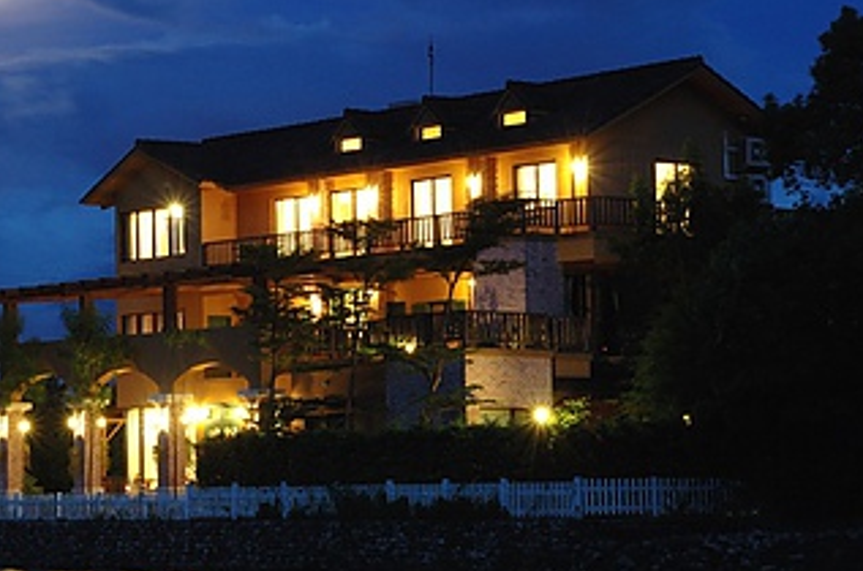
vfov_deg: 10.9
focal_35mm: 125
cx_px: 172
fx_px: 2990
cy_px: 171
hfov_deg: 16.3
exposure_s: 5
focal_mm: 44
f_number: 8
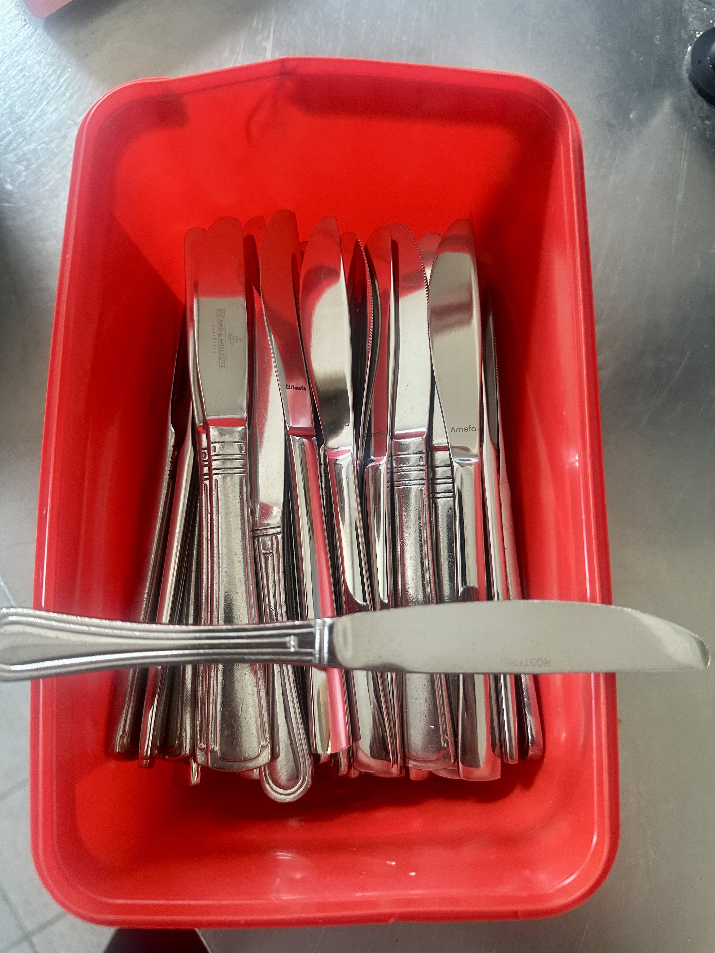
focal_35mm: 24
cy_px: 476
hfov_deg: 56.8
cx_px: 358
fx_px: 661
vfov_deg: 71.6
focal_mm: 6.86
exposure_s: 1/60
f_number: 1.78
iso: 400
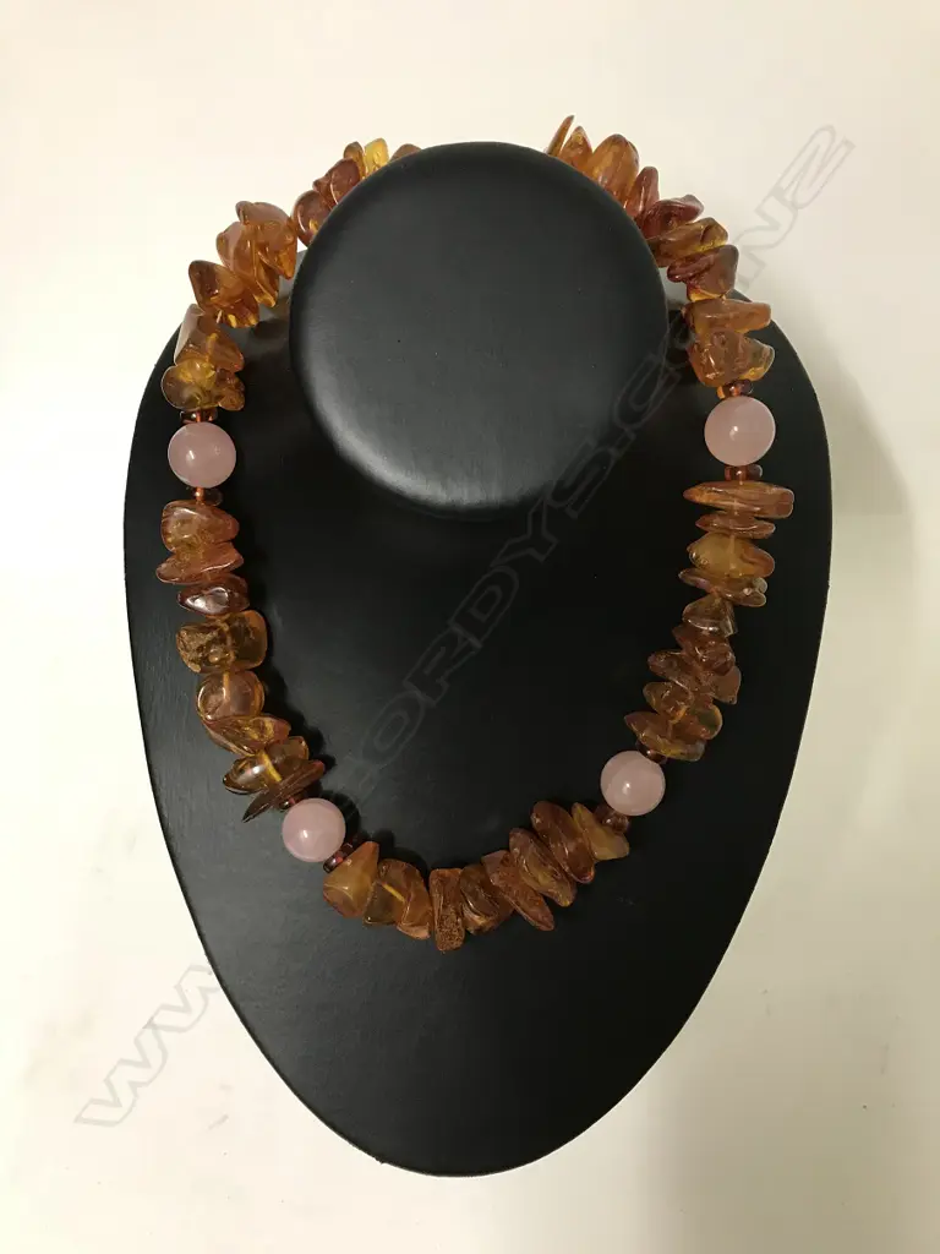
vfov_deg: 63.4
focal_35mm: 28
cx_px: 470
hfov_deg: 49.7
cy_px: 627
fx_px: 1014
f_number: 1.8
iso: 50
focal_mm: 3.99
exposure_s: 1/17
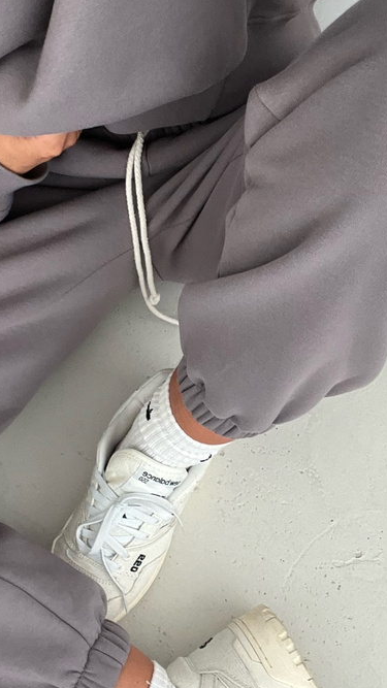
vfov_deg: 42.1
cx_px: 200
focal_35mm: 49
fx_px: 894
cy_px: 364
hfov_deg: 24.4
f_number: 2.2
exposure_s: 1/119
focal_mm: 2.71
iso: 100
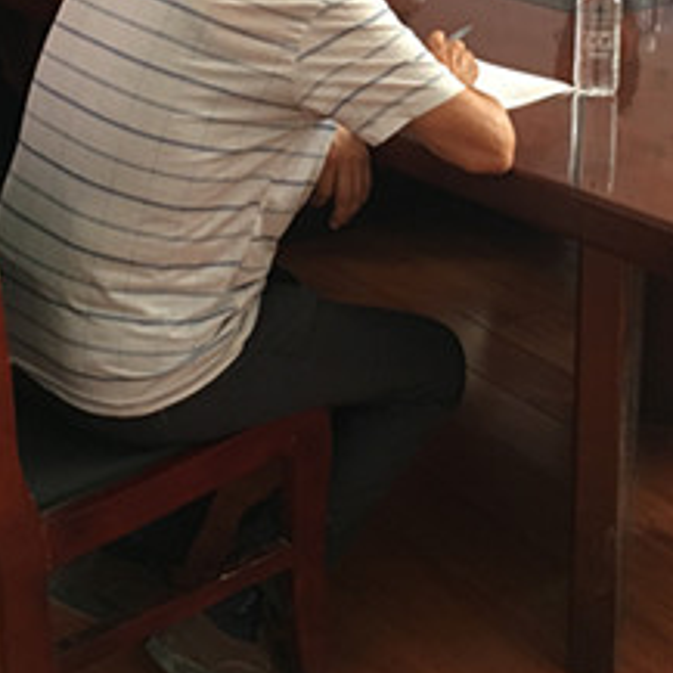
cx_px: 453
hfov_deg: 24.2
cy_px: 37
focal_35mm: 71
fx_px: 1562
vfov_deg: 23.5
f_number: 2.2
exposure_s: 1/33
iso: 160
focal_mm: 4.15
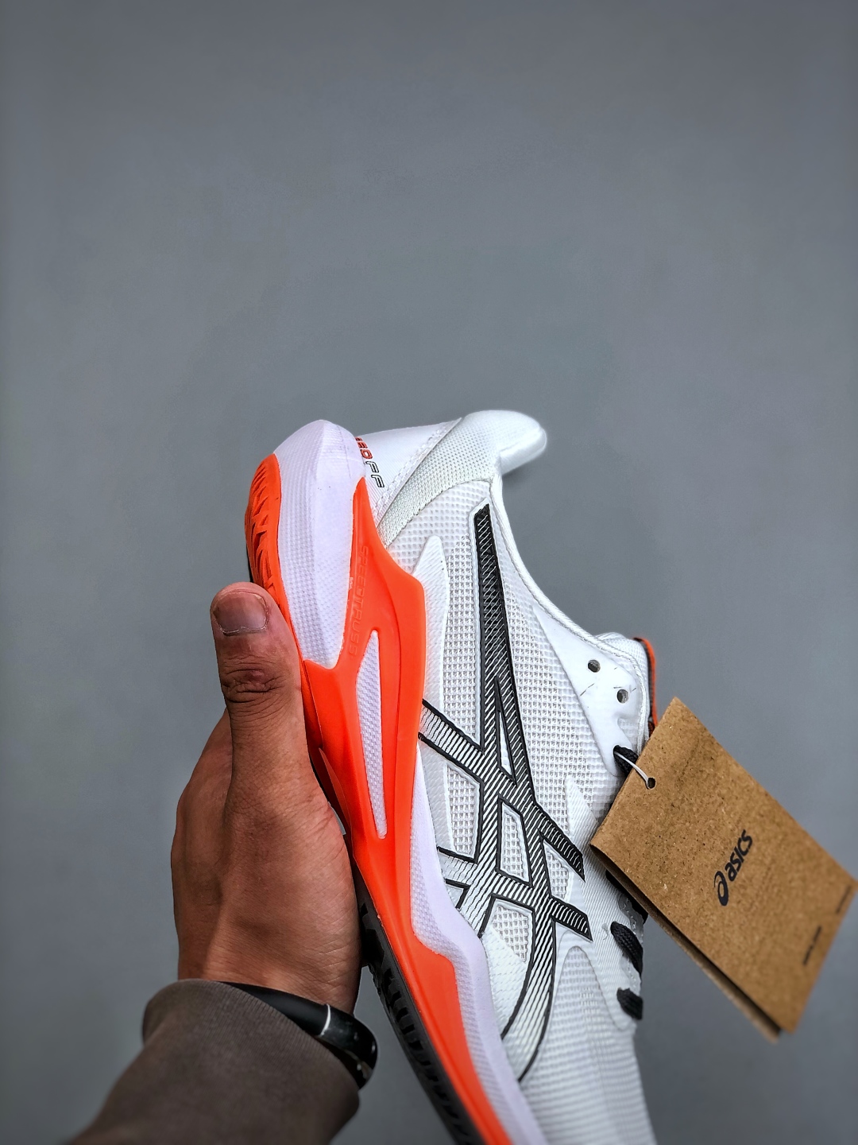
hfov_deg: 25.7
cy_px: 572
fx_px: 1884
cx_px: 429
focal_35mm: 57
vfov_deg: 33.8
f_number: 2.8
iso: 25
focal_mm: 6.6
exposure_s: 1/100
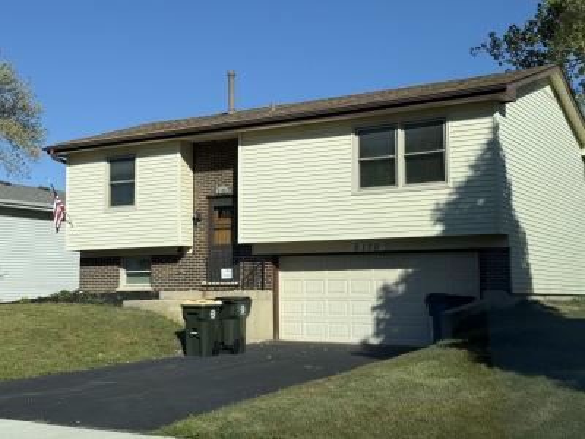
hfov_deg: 39.7
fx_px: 811
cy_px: 220
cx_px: 292
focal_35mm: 48
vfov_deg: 30.3
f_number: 1.78
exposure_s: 1/6024
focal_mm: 6.76
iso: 64
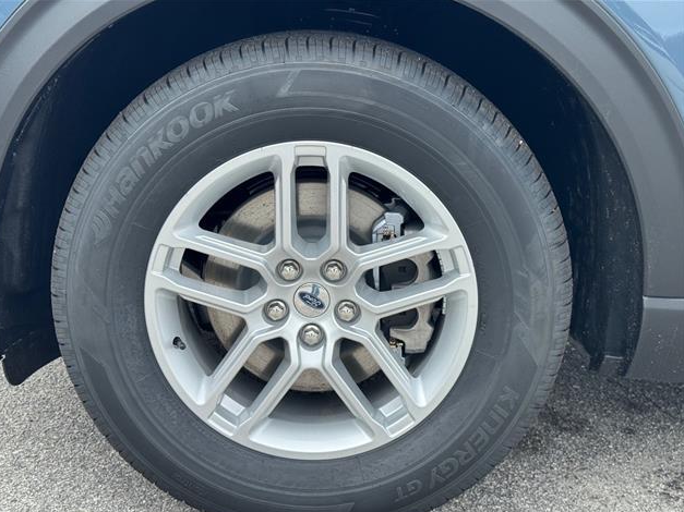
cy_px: 260
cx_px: 337
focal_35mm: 49
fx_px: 968
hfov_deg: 38.9
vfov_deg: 29.7
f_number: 1.78
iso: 64
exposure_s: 1/1094
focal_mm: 6.76
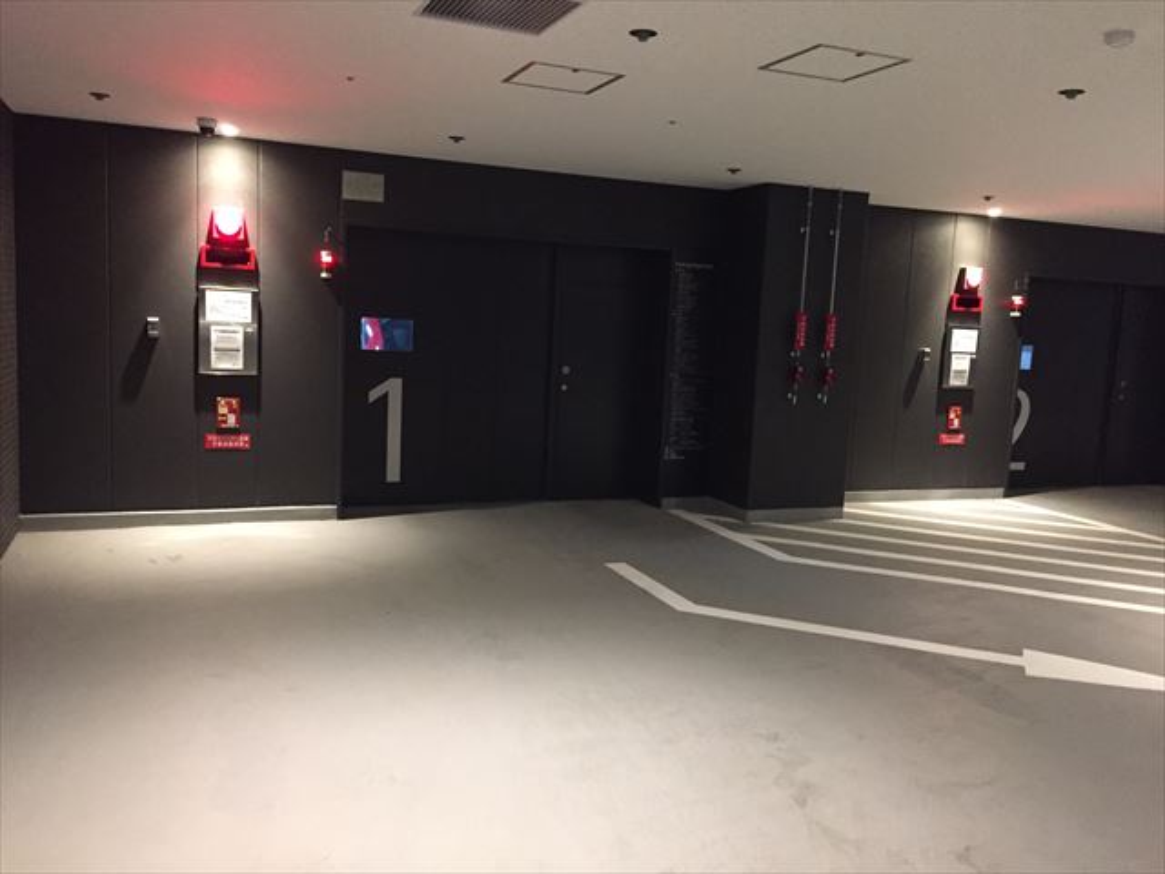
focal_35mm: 29
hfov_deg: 61.7
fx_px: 976
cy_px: 437
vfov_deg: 48.2
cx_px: 582
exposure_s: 1/15
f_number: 2.2
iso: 320
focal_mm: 4.15
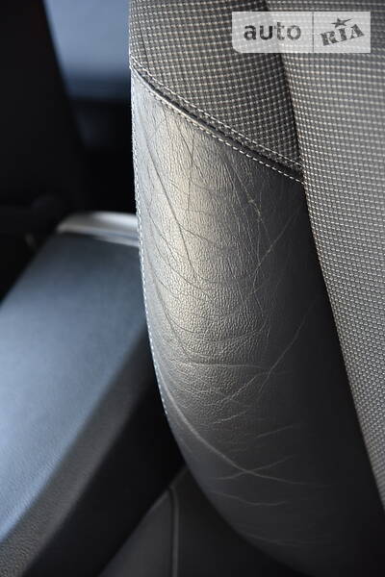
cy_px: 288
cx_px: 192
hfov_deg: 13.7
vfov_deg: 20.4
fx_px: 1604
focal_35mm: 100
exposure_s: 1/125
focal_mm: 100
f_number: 4
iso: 1600
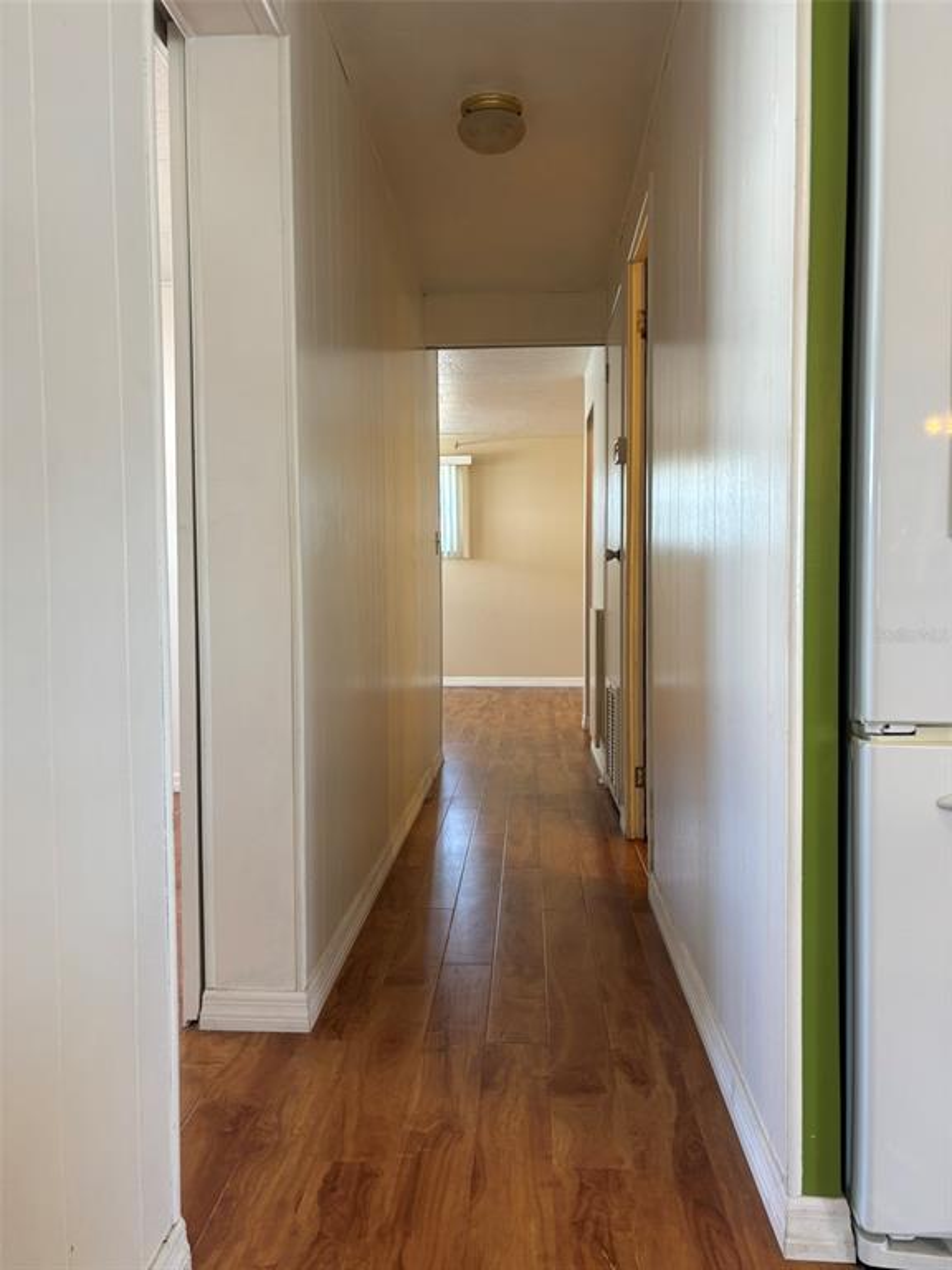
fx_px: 953
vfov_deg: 67.3
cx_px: 476
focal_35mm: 26
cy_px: 635
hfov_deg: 53.1
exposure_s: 1/60
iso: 100
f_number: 1.6
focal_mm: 5.96
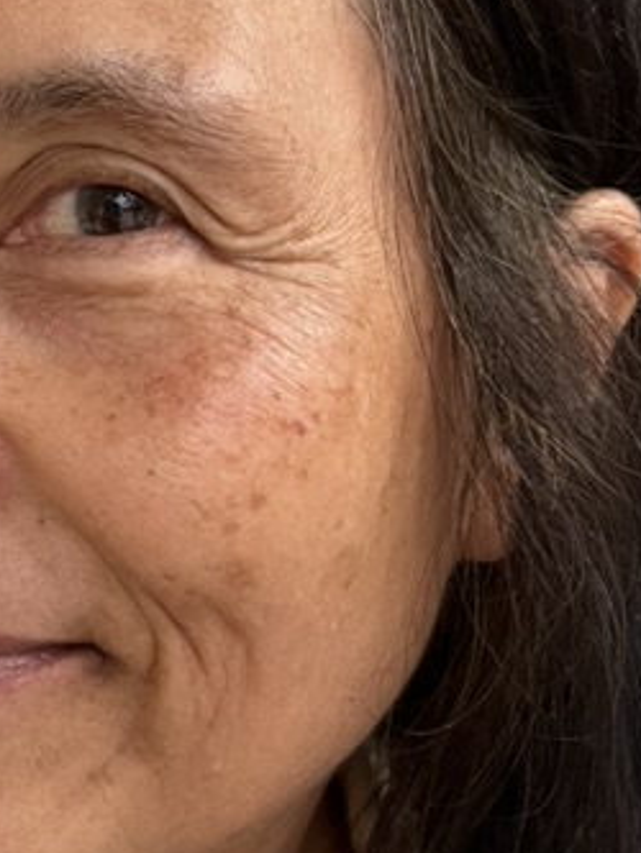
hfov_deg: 17.7
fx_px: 1974
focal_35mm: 80
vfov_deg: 24.4
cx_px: -82
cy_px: 418
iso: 400
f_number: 1.5
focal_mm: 5.7
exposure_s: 1/60
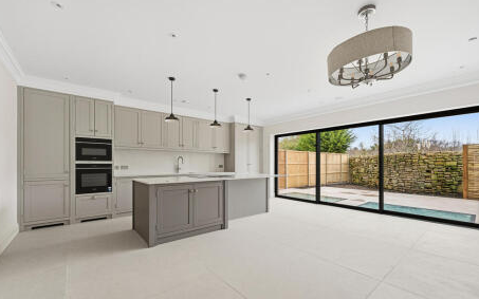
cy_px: 162
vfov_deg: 74.6
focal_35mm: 15
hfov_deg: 101.5
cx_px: 238
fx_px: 196
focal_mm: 14
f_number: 16
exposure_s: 1/20
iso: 200
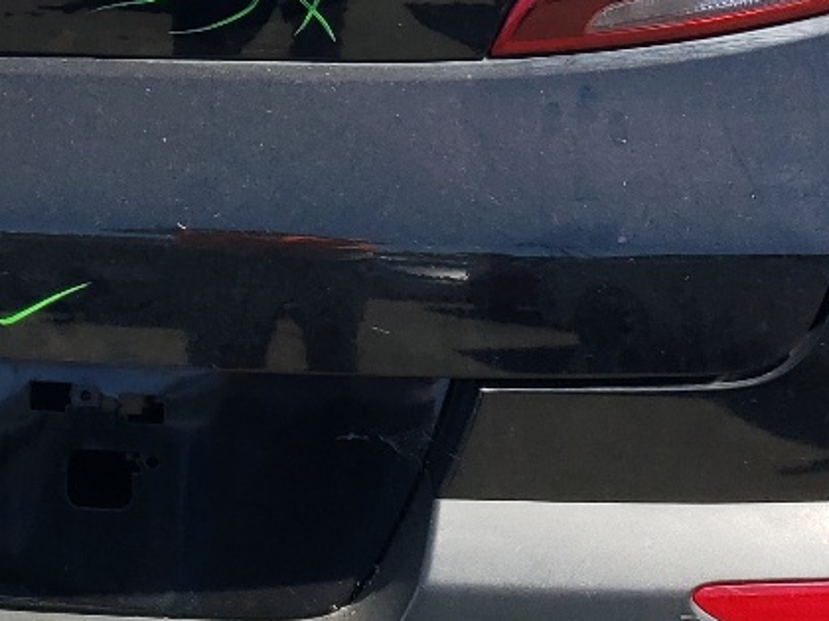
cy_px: -175
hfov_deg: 19.4
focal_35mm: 99
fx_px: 2371
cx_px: 32
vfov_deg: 14.4
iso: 50
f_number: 1.5
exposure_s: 1/1429
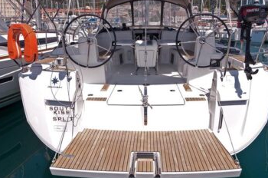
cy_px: 69
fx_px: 223
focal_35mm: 30
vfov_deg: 43.2
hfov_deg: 61.9
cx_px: 144
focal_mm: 14
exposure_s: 1/500
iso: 200
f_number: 8
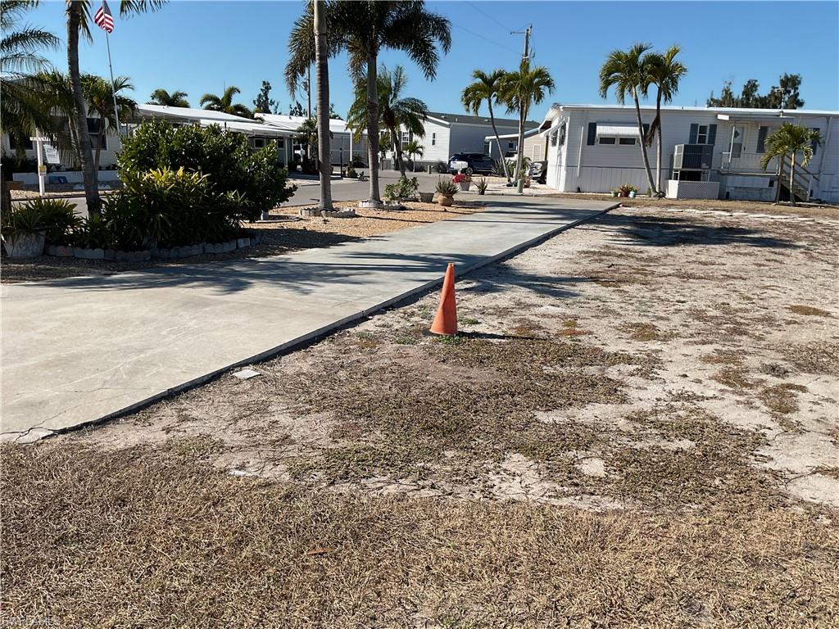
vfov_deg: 48.2
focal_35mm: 29
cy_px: 314
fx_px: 703
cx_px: 420
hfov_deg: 61.7
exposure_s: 1/2227
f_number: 1.8
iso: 16
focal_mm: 3
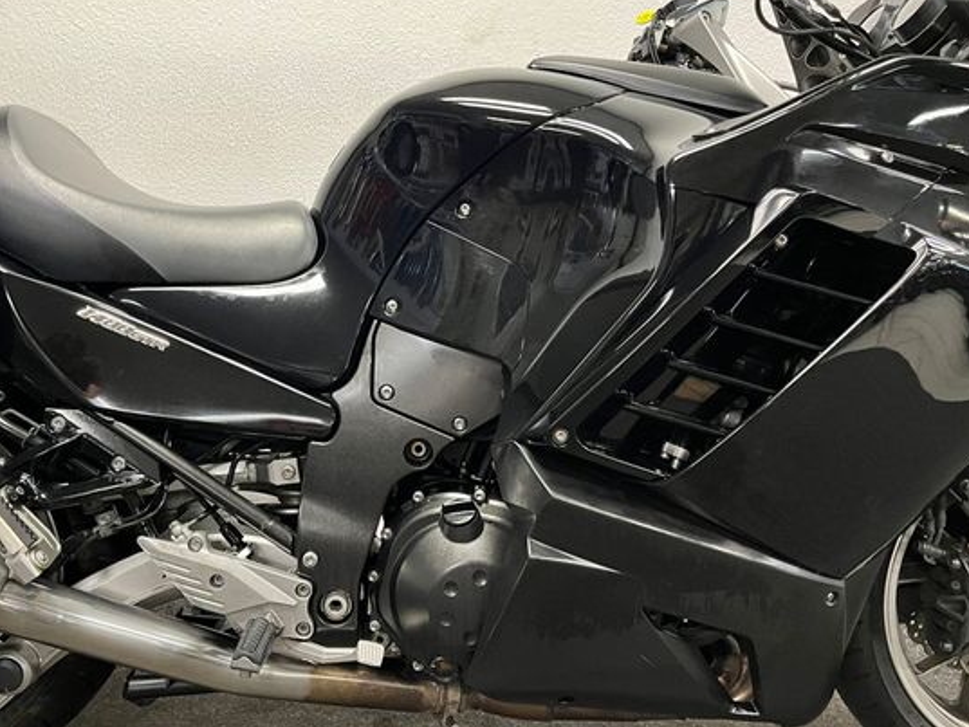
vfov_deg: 45.5
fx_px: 868
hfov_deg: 58.0
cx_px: 401
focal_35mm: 31
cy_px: 352
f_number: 1.6
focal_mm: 5.1
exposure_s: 1/50
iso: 320
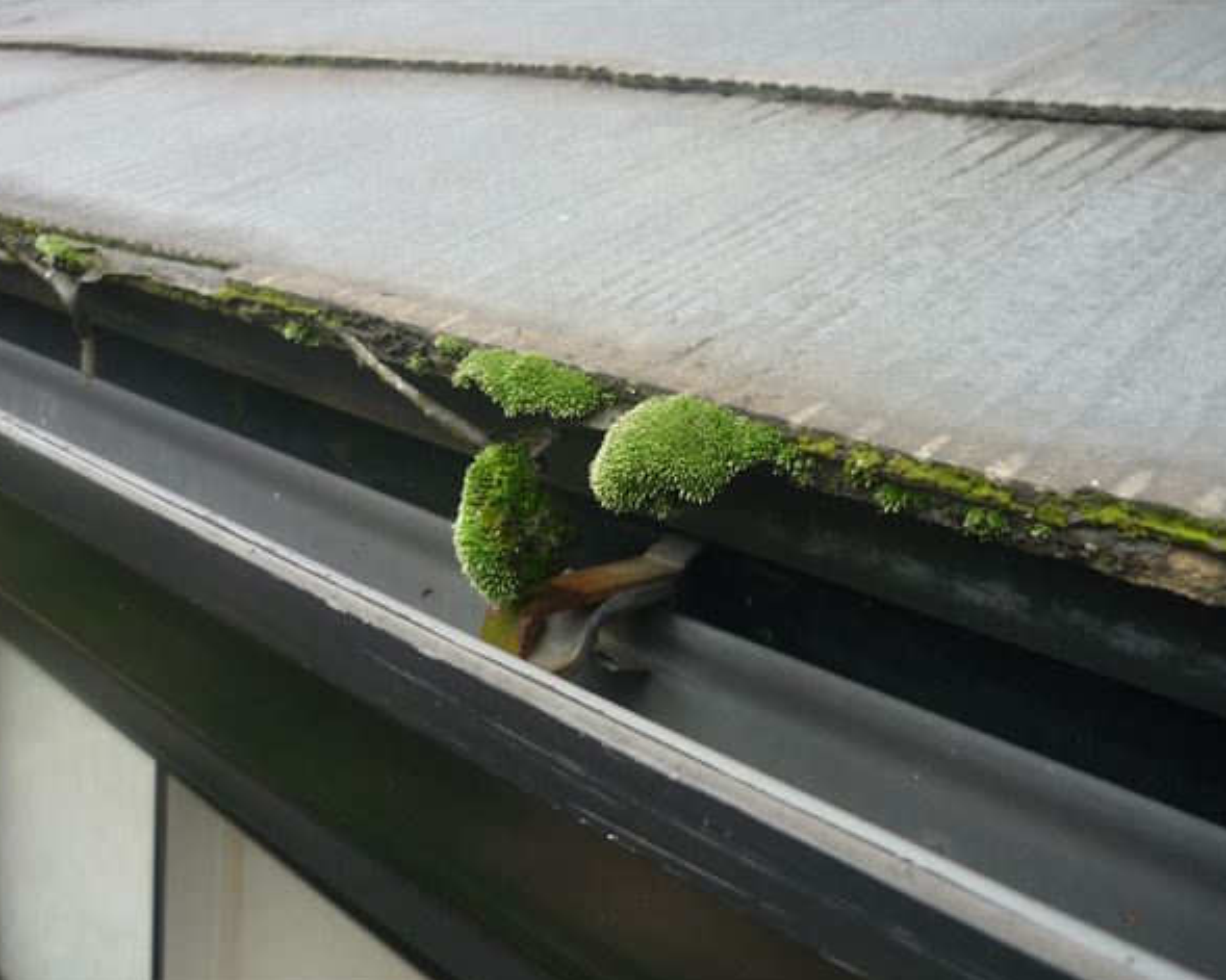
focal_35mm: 35
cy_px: 493
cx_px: 618
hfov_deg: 51.5
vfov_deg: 42.2
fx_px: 1270
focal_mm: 5.5
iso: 125
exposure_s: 1/30
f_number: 2.8
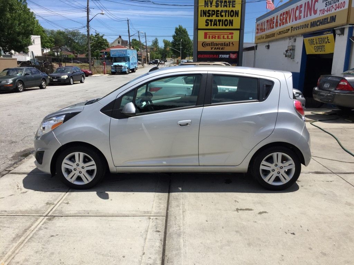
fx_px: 297
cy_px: 132
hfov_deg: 61.7
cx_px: 177
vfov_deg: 48.2
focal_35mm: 29
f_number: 2.2
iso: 32
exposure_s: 1/2083
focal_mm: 4.15
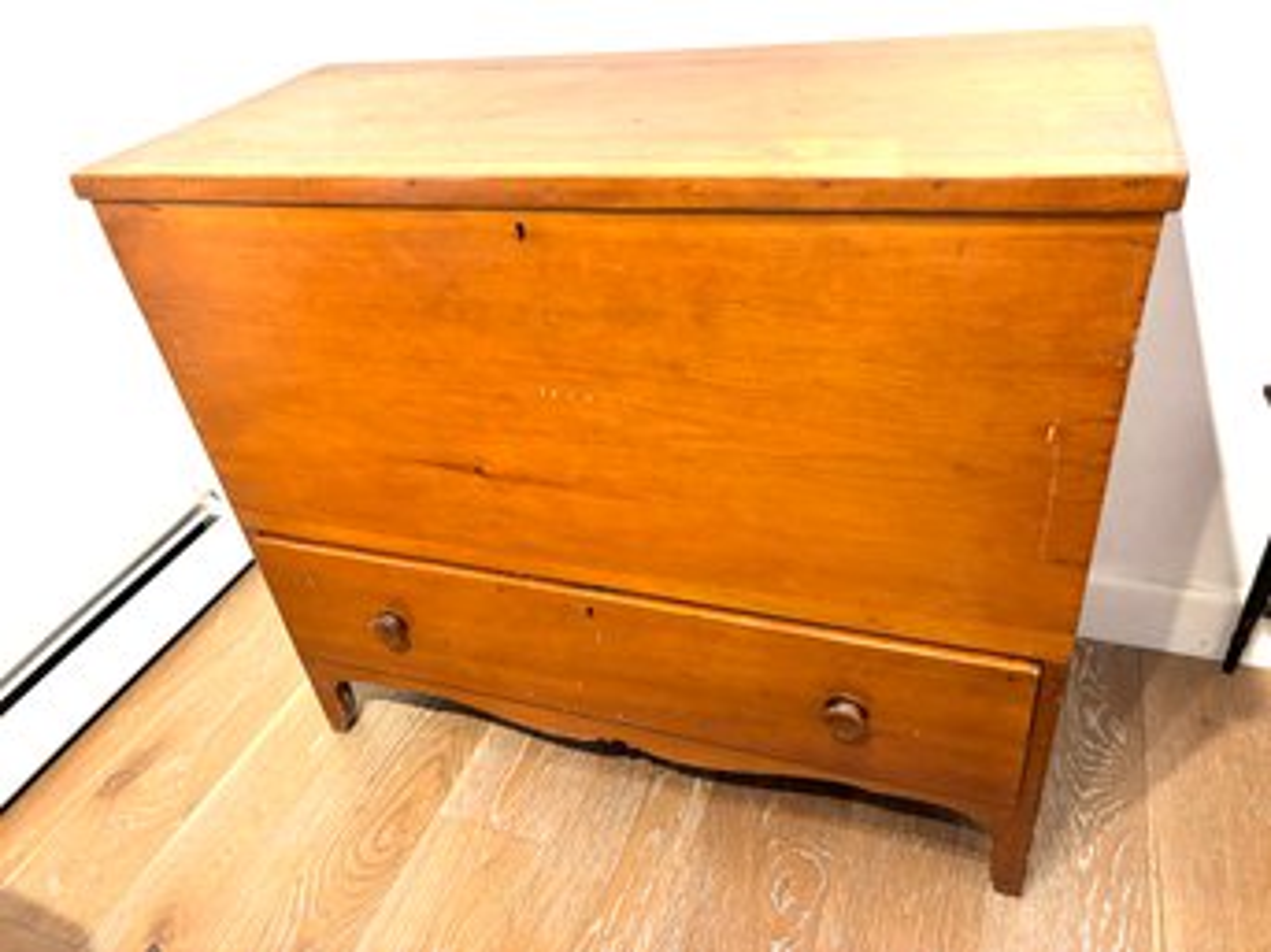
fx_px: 954
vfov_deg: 53.0
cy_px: 476
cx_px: 636
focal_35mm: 26
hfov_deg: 67.3
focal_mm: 5.96
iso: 320
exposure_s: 1/60
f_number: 1.6
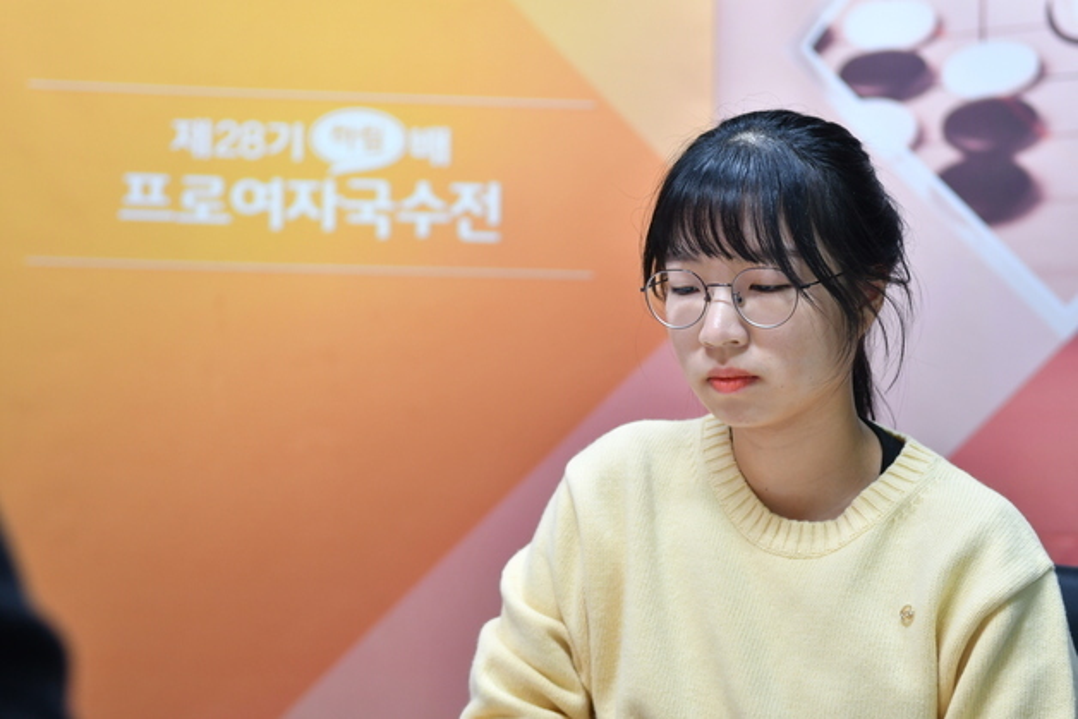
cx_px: 539
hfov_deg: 24.8
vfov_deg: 16.7
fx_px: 2456
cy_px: 360
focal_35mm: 82
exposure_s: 1/100
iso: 800
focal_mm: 55
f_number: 5.6
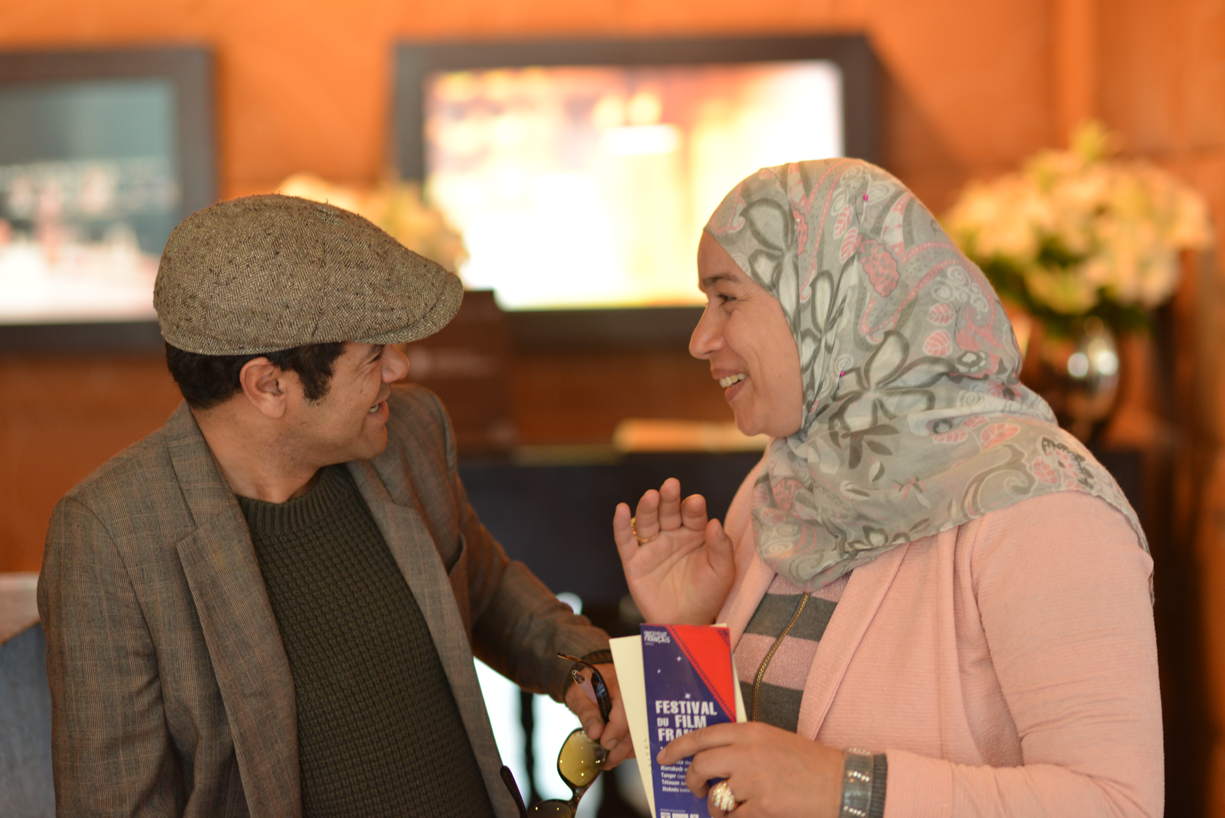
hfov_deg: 23.9
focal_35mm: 85
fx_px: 2893
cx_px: 612
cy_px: 409
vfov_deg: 16.1
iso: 800
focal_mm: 85
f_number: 2.2
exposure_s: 1/80
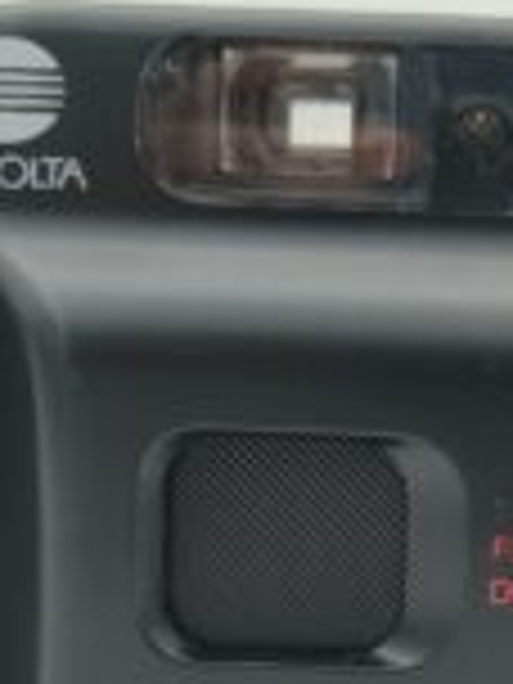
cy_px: 423
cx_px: 459
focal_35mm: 63
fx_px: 1245
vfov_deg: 30.6
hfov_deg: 22.7
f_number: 1.8
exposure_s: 1/338
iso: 100
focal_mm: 5.56
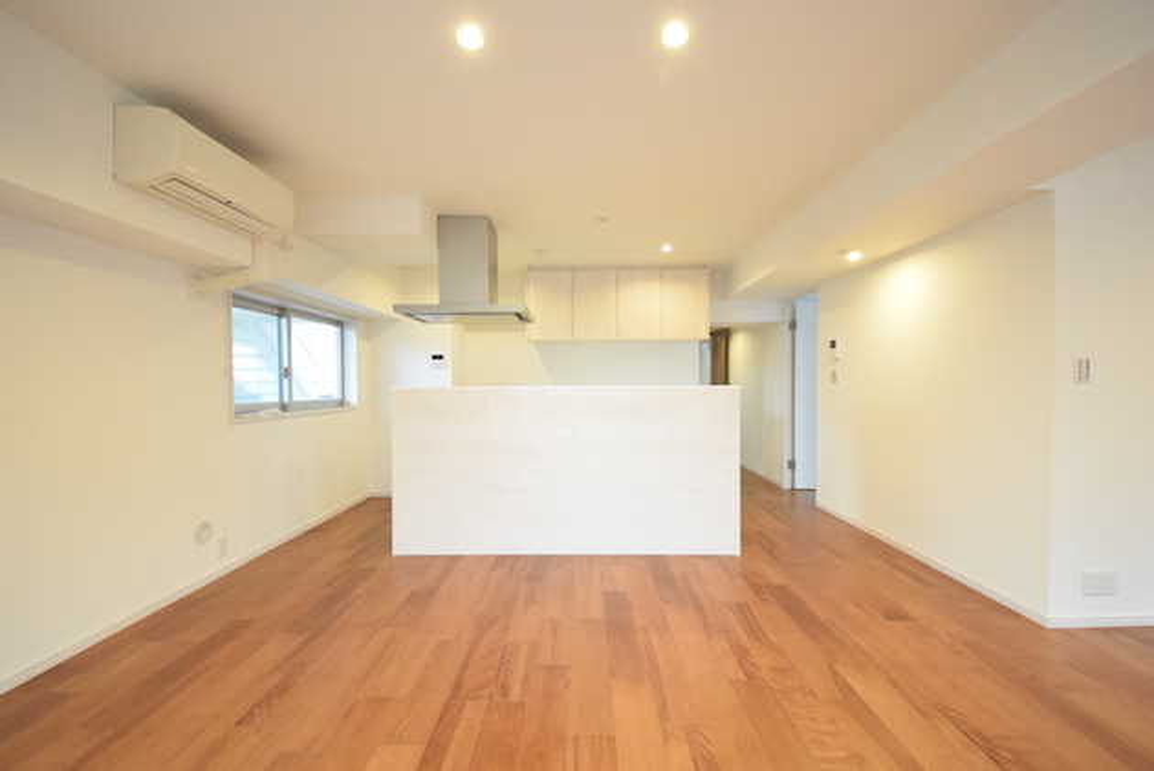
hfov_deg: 103.2
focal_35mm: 14
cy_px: 386
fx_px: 457
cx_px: 577
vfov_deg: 80.3
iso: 3200
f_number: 5
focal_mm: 9.5
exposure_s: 1/125
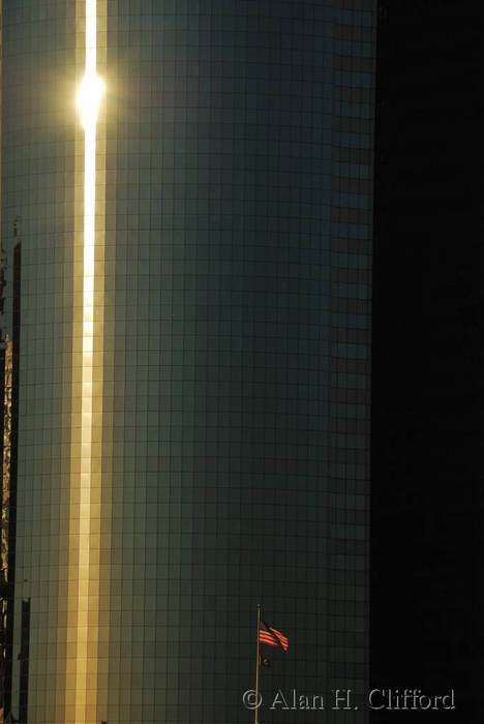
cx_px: 242
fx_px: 6038
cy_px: 362
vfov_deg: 6.9
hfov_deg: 4.6
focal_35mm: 300
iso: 100
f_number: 11
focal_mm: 200
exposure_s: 1/500
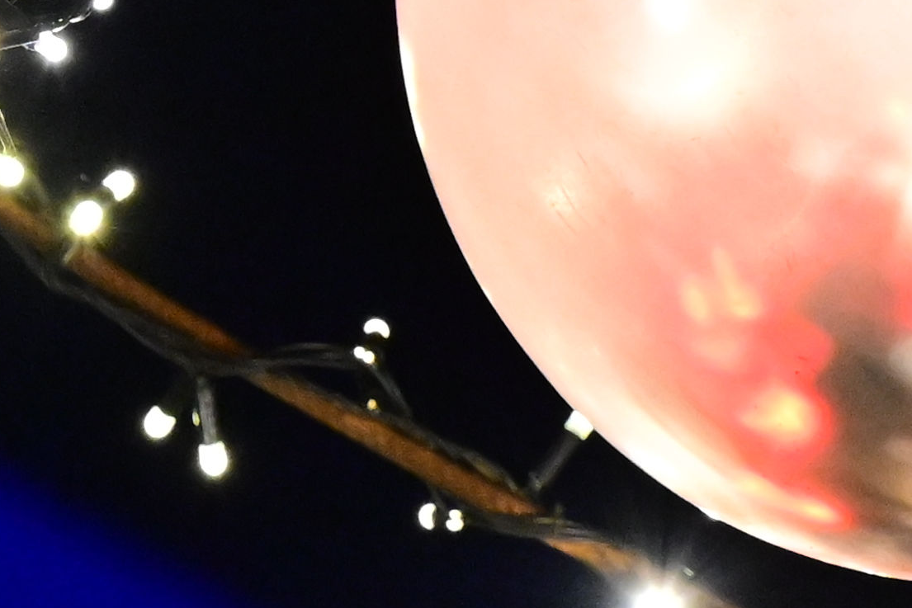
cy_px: 678
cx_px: 1916
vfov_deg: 1.1
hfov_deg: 1.7
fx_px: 31238
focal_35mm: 1233
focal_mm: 165
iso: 3200
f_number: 6.3
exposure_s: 1/60
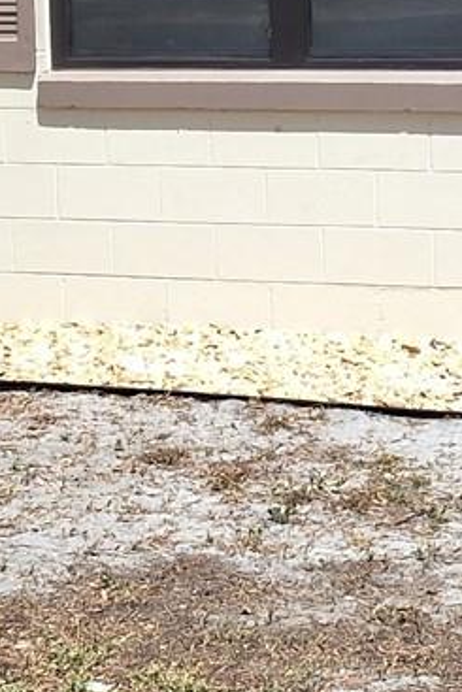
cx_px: 223
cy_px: 47
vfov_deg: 15.9
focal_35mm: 127
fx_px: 2442
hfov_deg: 10.8
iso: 32
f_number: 1.9
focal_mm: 2.91
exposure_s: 1/1401
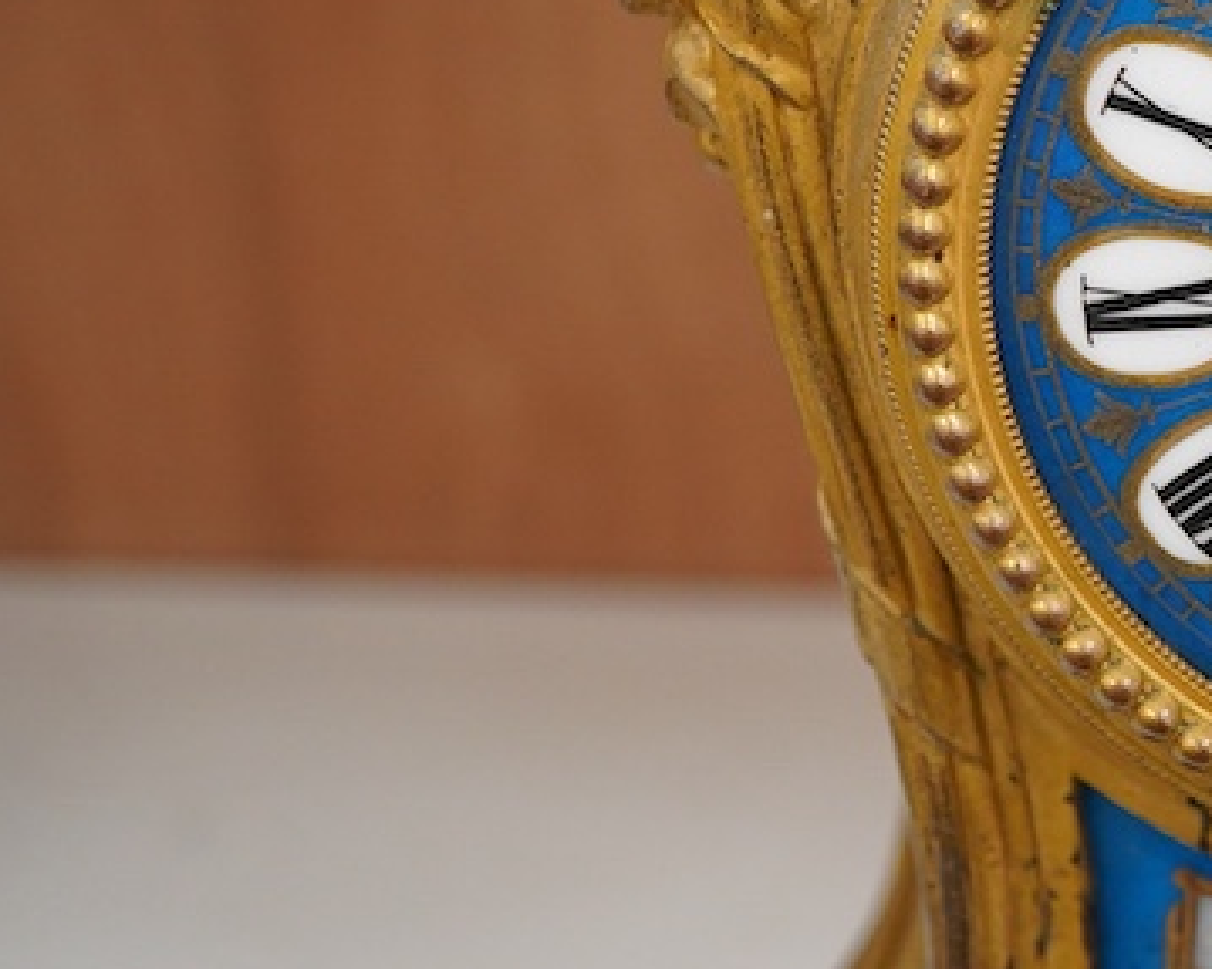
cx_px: 1445
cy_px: 145
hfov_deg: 17.3
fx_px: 3801
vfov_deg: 14.4
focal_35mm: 106
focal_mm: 30
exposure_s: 1/125
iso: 1250
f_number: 7.1
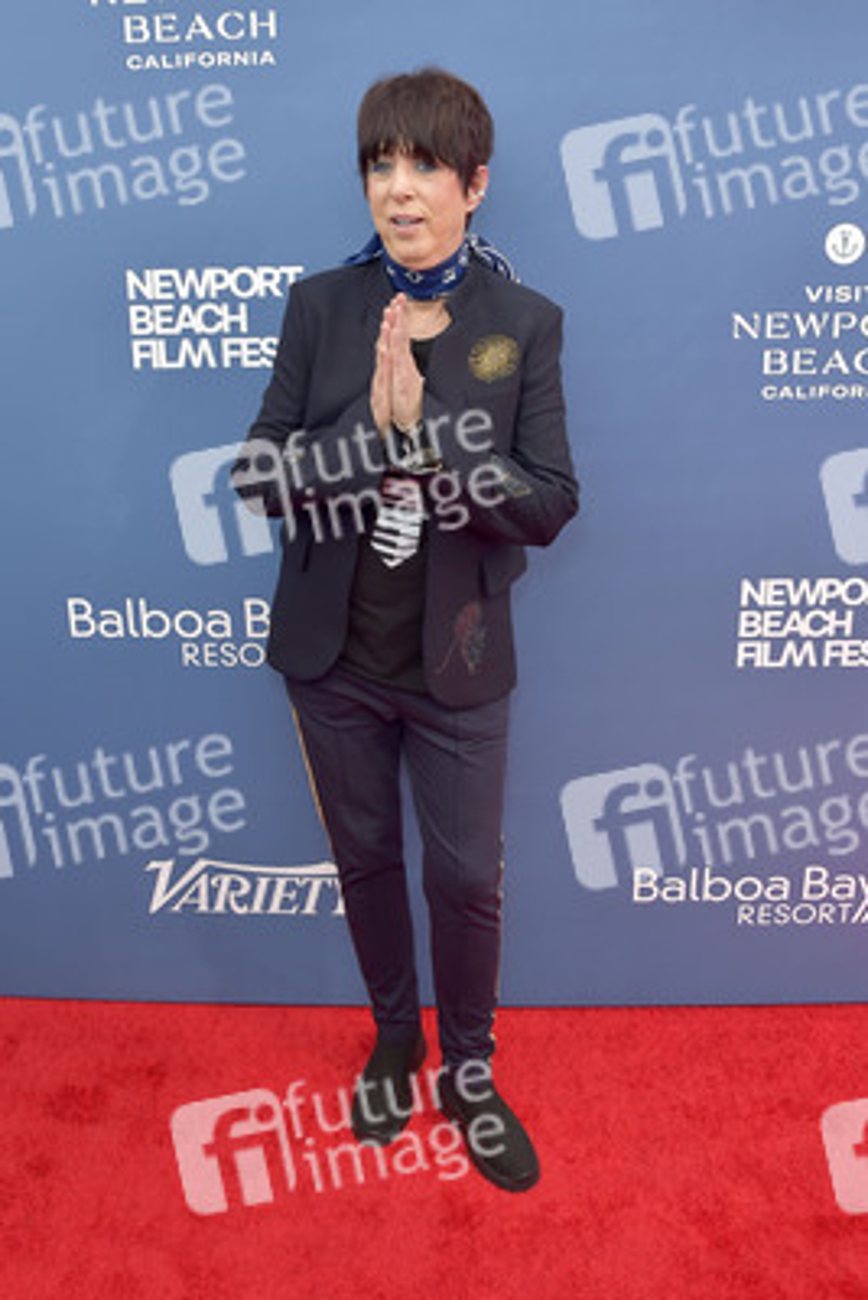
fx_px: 867
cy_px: 650
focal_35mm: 24
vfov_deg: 73.7
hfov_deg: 53.2
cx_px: 434
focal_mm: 24
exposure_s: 1/250
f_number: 7.1
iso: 320
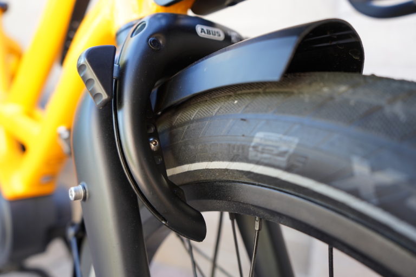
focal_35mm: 28
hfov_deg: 65.5
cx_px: 208
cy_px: 138
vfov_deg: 46.4
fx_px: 324
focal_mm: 28
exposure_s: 1/60
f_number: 4
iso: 250
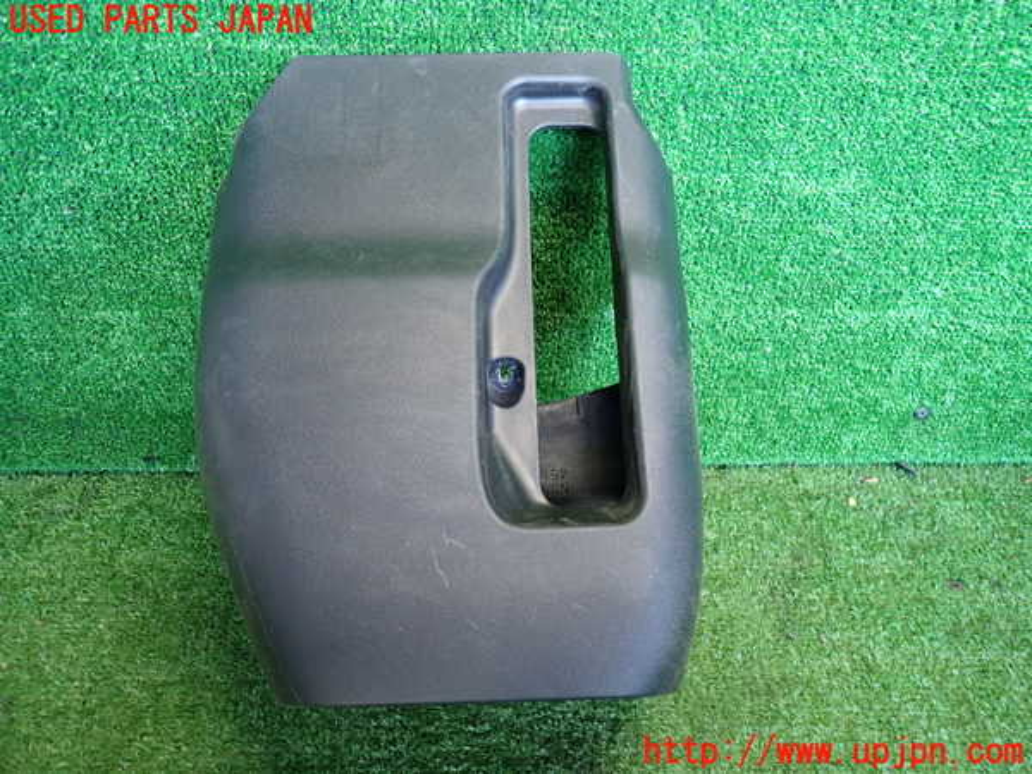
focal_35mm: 25
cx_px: 516
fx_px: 745
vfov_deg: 54.9
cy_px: 387
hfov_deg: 69.4
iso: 320
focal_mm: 4.5
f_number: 2
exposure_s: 1/30
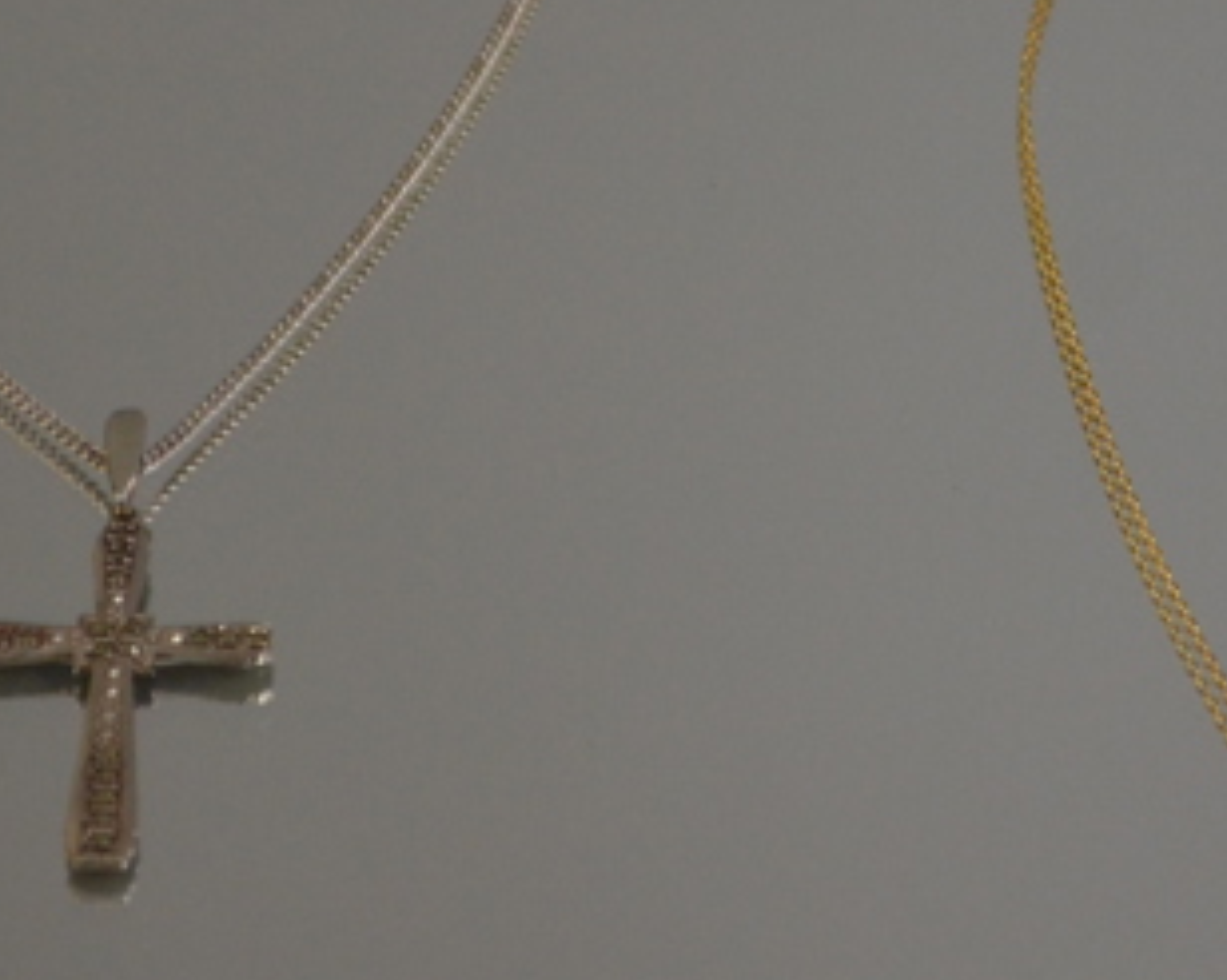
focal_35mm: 214
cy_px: 163
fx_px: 7766
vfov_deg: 7.2
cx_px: 821
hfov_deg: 9.0
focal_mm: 52
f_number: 5.6
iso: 1000
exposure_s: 1/60
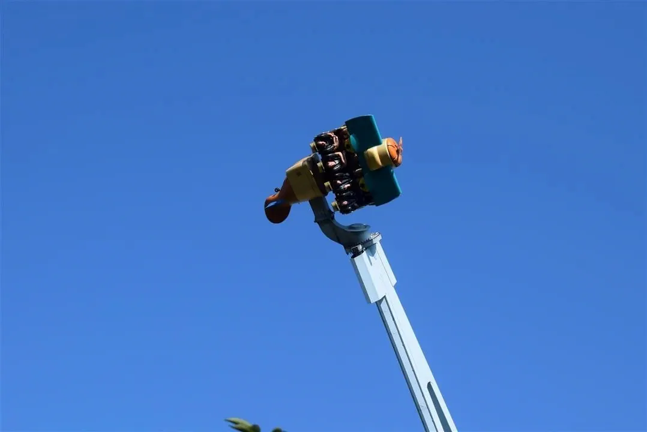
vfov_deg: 16.6
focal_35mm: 82
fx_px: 1483
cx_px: 324
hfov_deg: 24.6
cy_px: 216
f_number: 10
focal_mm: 55
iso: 200
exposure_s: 1/400
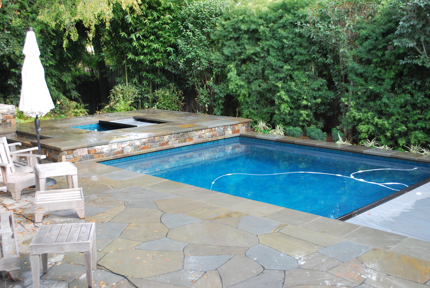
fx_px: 520
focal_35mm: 44
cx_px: 215
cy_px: 144
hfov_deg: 44.9
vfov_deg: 30.9
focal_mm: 29
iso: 800
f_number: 4.8
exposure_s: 1/250
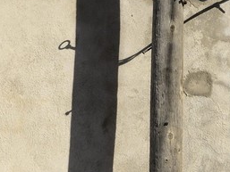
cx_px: -460
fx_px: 3975
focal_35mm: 598
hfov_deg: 3.2
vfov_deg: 2.5
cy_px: 328
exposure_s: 1/800
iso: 400
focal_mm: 100
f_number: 10
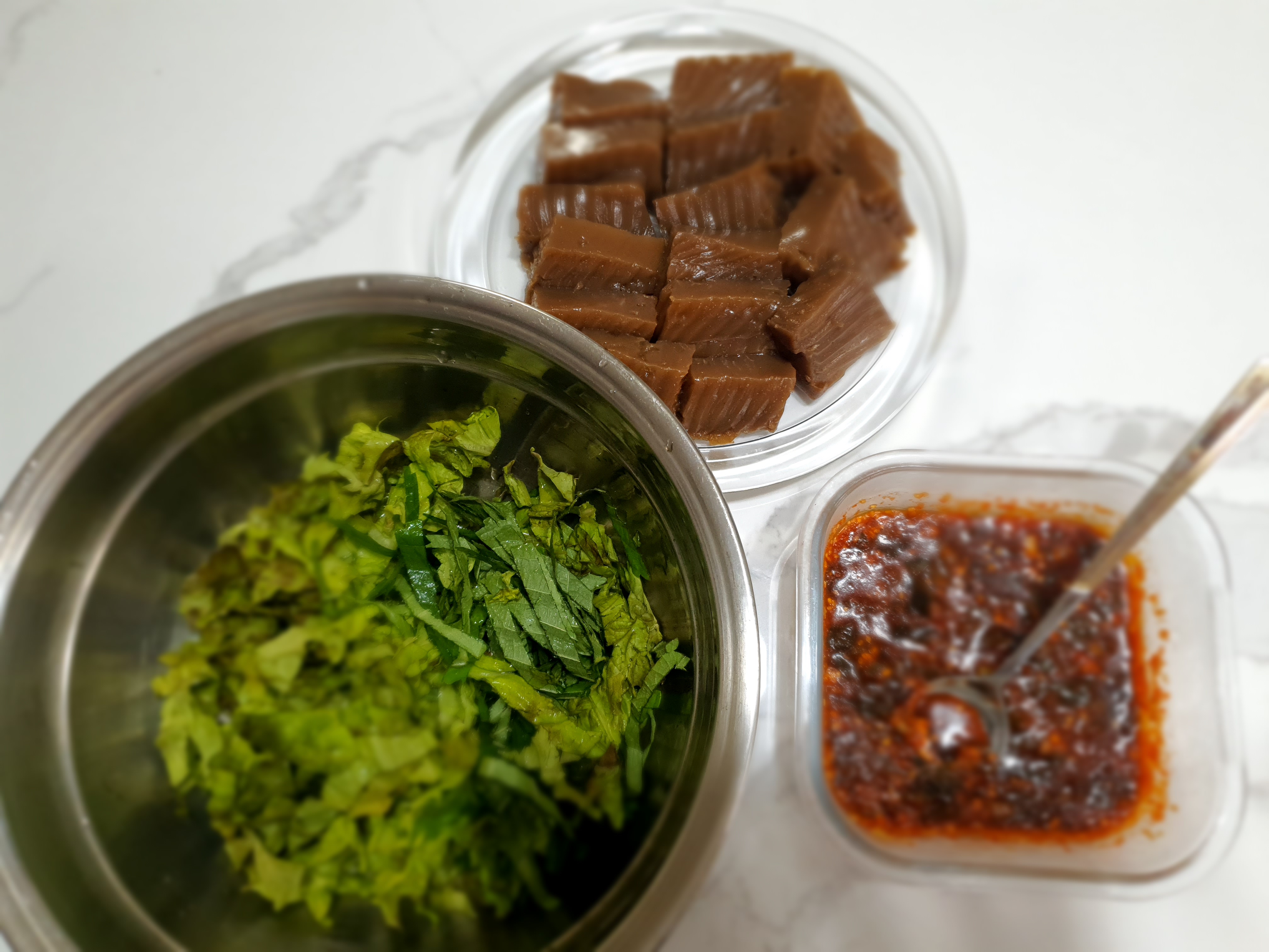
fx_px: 953
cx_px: 634
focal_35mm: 26
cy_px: 476
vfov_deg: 53.1
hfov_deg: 67.3
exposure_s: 1/60
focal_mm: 4.3
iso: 100
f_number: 1.5
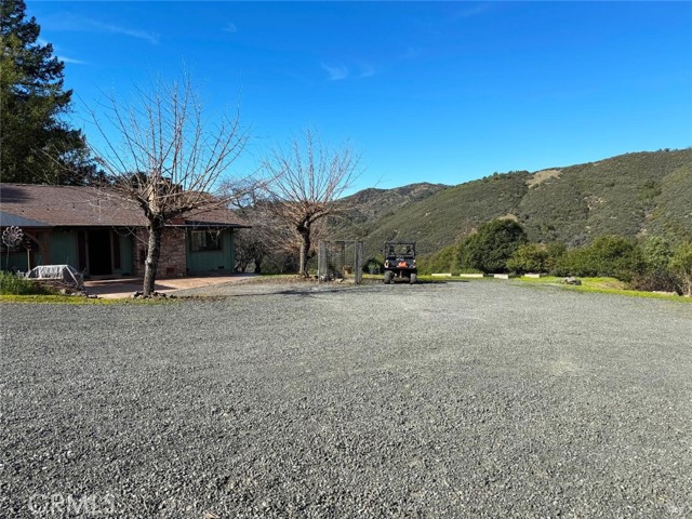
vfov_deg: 56.8
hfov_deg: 71.6
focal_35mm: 24
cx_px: 346
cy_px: 260
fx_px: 480
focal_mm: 6.76
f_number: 1.78
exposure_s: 1/3802
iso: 80
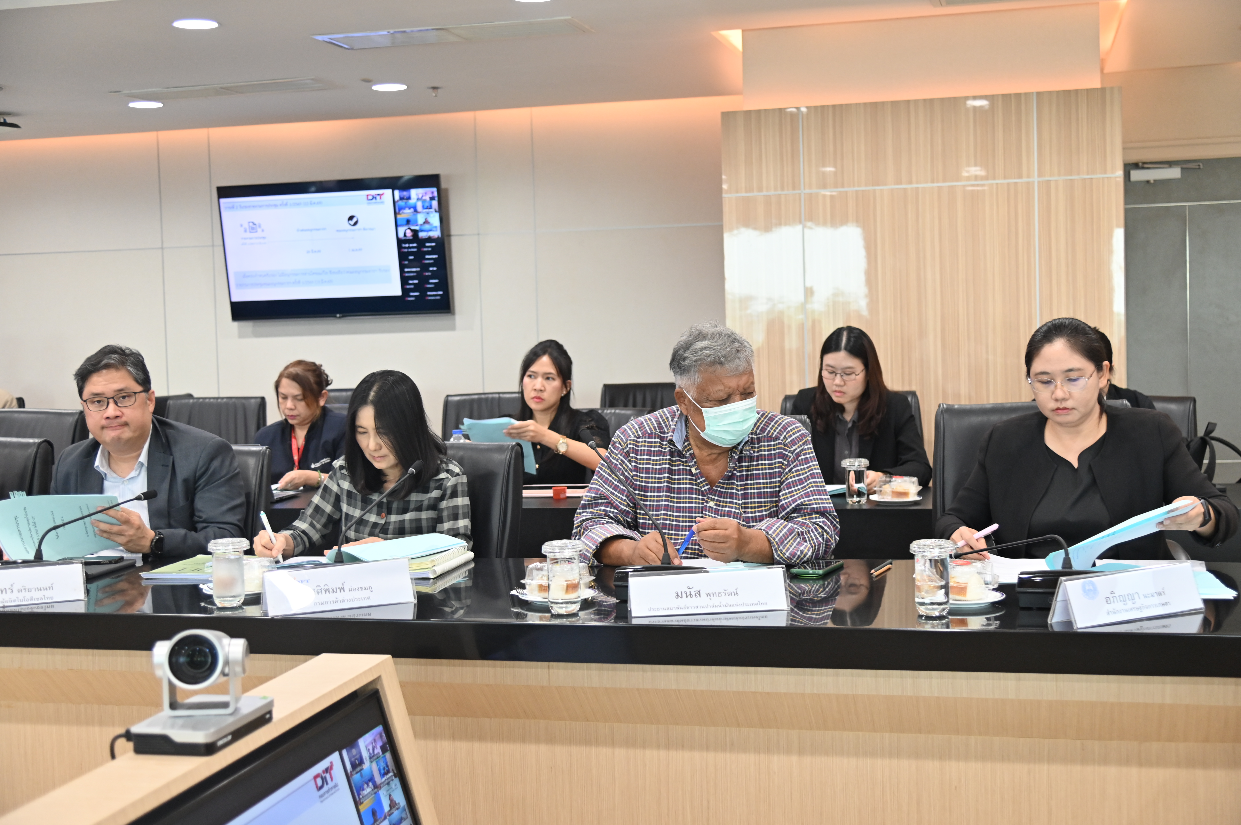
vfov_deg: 29.2
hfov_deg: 42.8
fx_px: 1585
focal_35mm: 46
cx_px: 620
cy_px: 412
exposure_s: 1/125
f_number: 4
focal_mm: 46
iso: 1250
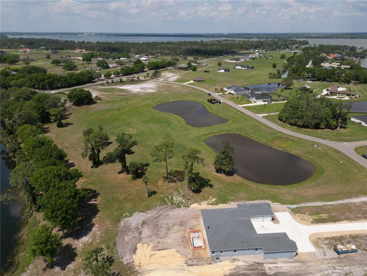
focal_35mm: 24
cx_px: 184
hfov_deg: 71.6
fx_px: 254
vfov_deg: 56.8
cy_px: 138
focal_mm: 6.72
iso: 120
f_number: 1.7
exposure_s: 1/100
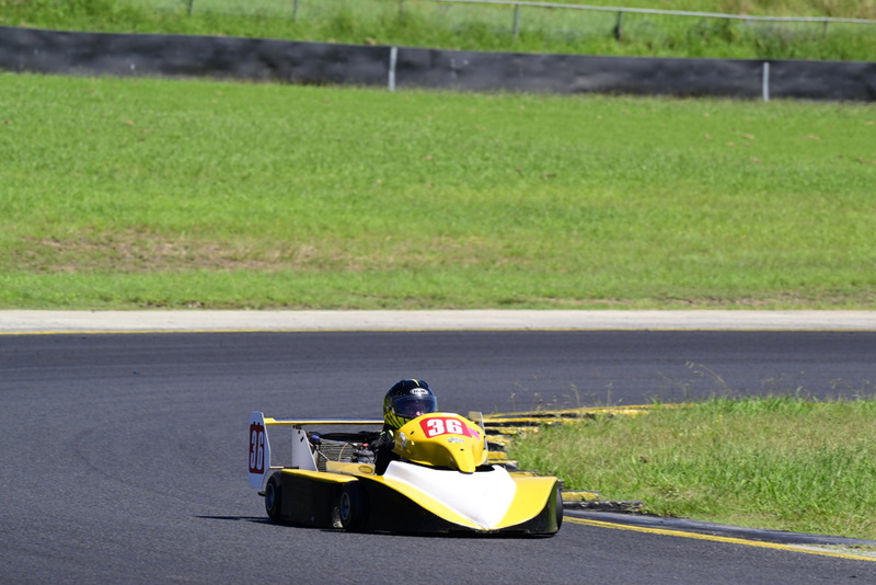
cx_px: 438
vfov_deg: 3.7
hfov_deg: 5.6
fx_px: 9006
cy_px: 292
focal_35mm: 370
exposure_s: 1/640
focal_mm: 370
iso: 500
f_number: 11
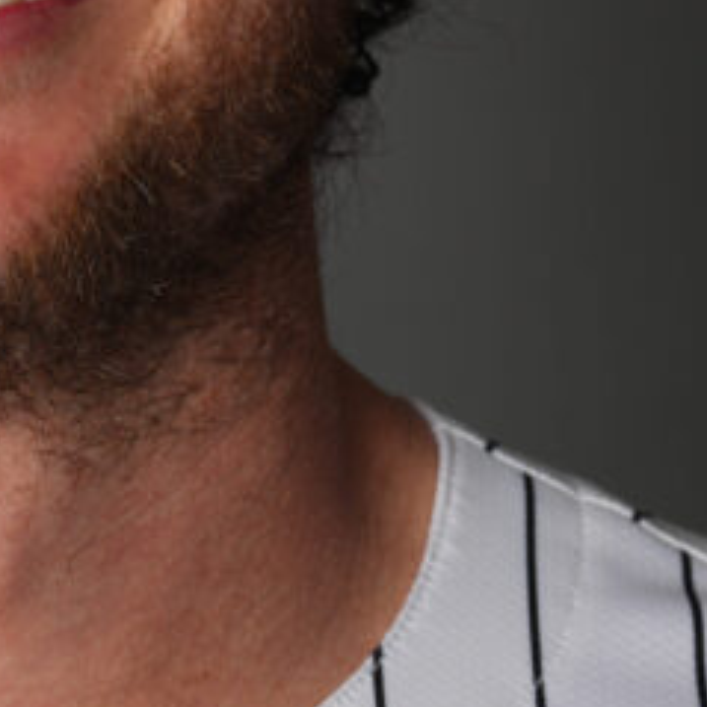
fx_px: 13864
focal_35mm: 600
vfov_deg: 2.9
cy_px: -108
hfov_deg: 2.9
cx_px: -65
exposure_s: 1/250
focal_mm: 165
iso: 200
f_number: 8
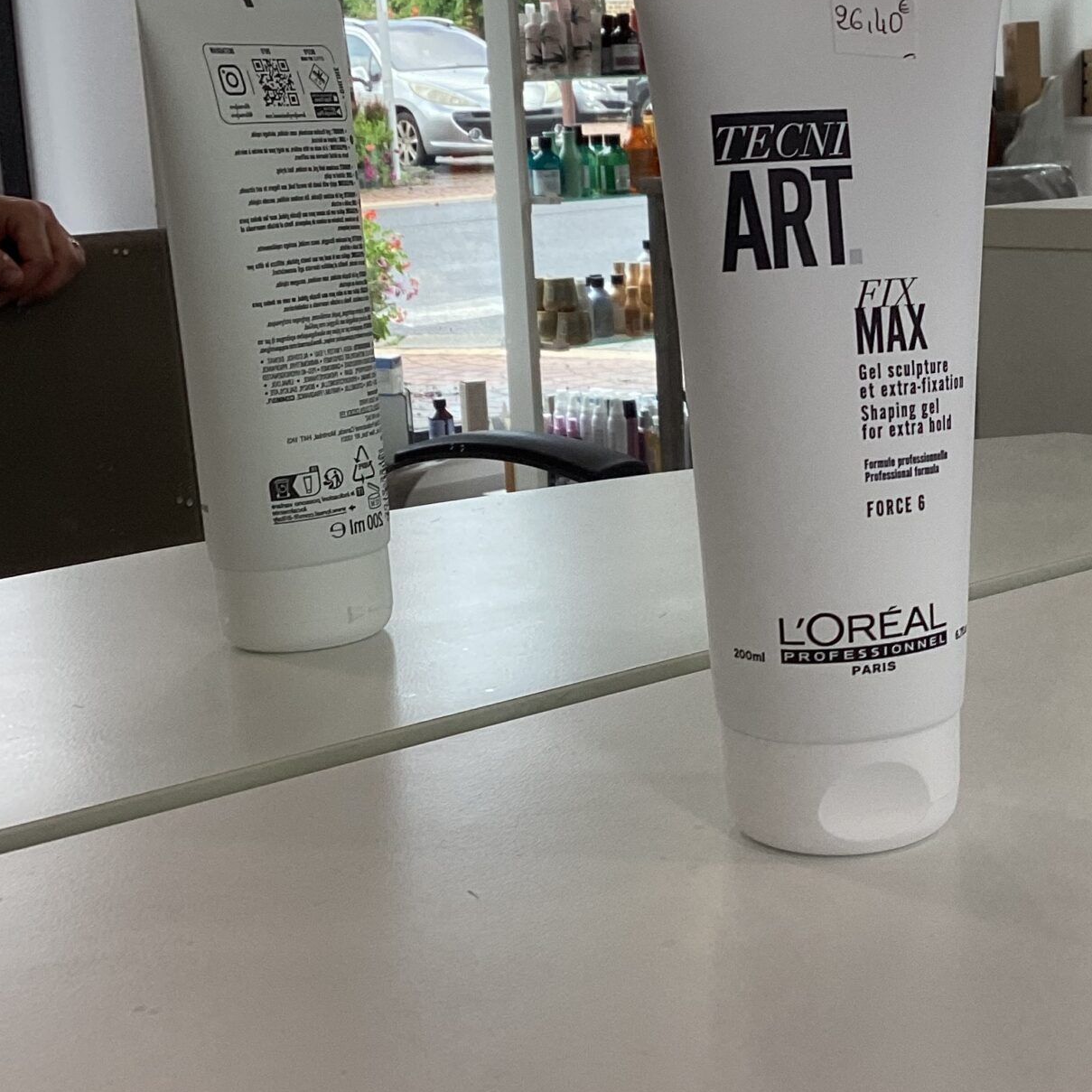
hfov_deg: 29.1
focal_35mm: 58
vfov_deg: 29.5
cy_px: 465
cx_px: 824
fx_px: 2070
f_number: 2.4
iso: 32
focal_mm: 3.3
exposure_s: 1/100
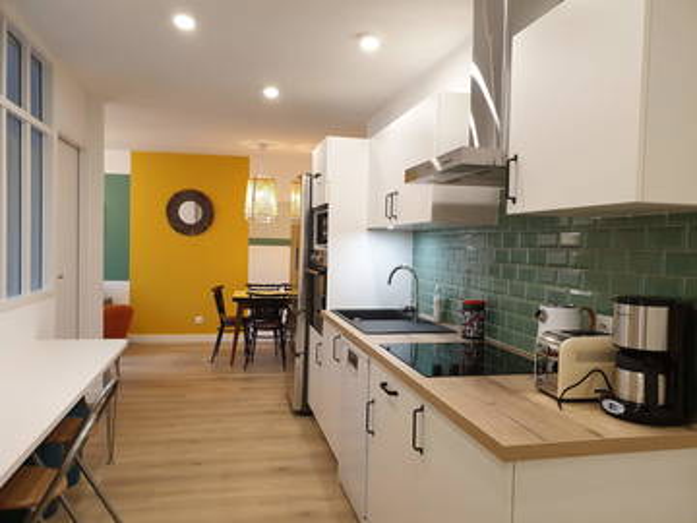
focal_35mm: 26
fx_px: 524
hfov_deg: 67.3
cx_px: 348
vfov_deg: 53.1
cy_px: 262
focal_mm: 4.3
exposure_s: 1/50
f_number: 2.4
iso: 200
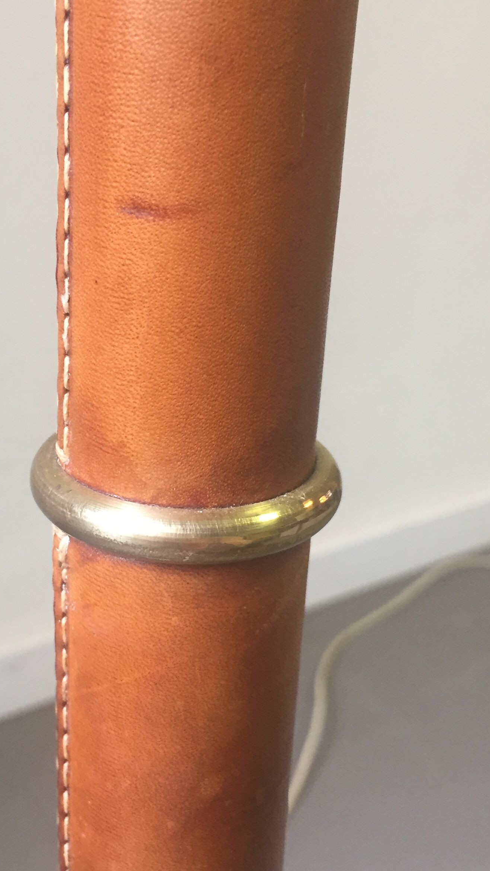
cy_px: 425
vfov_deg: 46.4
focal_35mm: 44
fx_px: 1017
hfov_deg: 27.0
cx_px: 176
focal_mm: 4.15
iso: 160
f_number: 2.2
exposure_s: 1/33
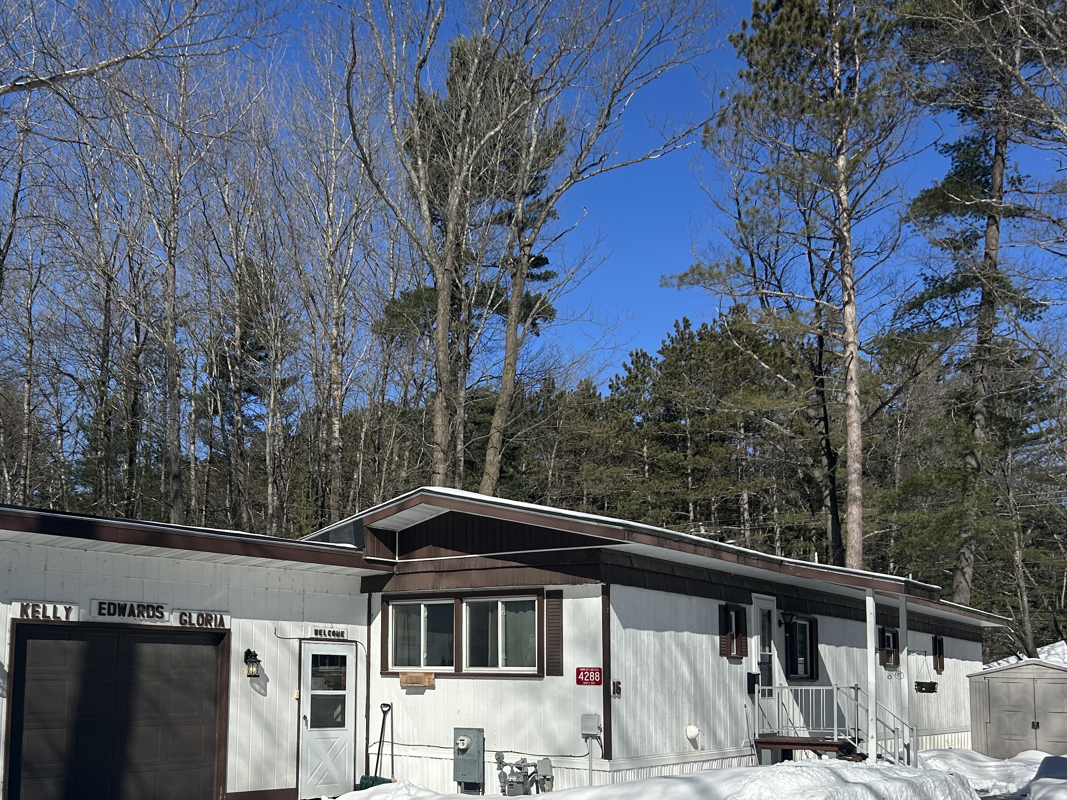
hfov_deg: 49.3
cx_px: 357
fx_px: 1141
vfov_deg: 38.0
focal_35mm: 37
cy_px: 567
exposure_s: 1/10309
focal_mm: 5.7
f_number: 1.5
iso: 50
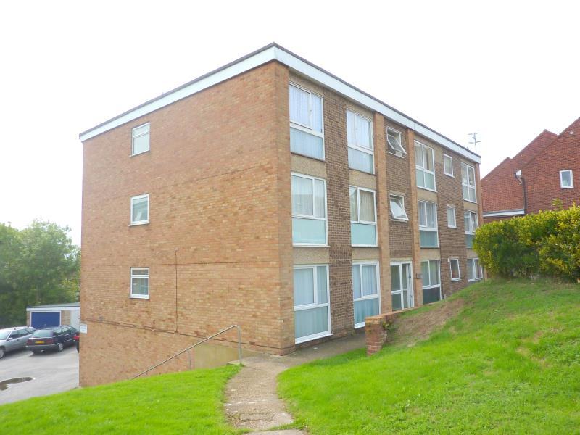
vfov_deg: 54.9
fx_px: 419
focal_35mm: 25
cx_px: 290
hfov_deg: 69.4
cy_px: 218
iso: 80
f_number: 4
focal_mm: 4.1
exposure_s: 1/400
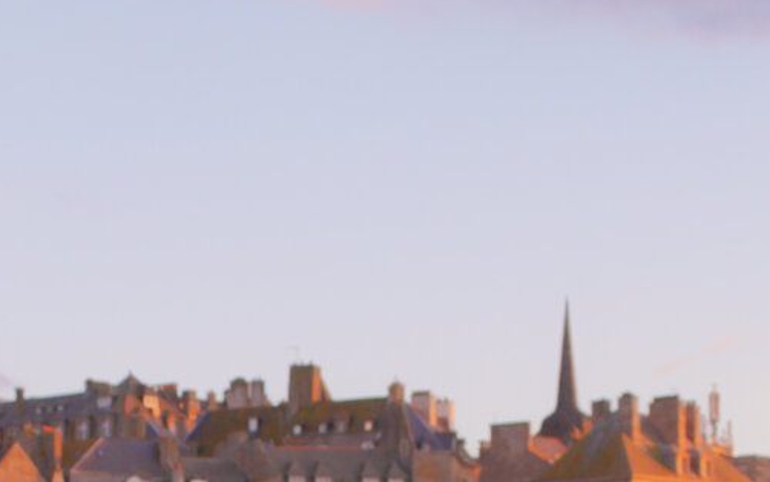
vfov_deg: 9.2
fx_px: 2876
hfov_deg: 15.2
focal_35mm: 137
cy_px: 805
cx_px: 164
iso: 79
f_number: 7.1
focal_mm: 18
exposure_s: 30
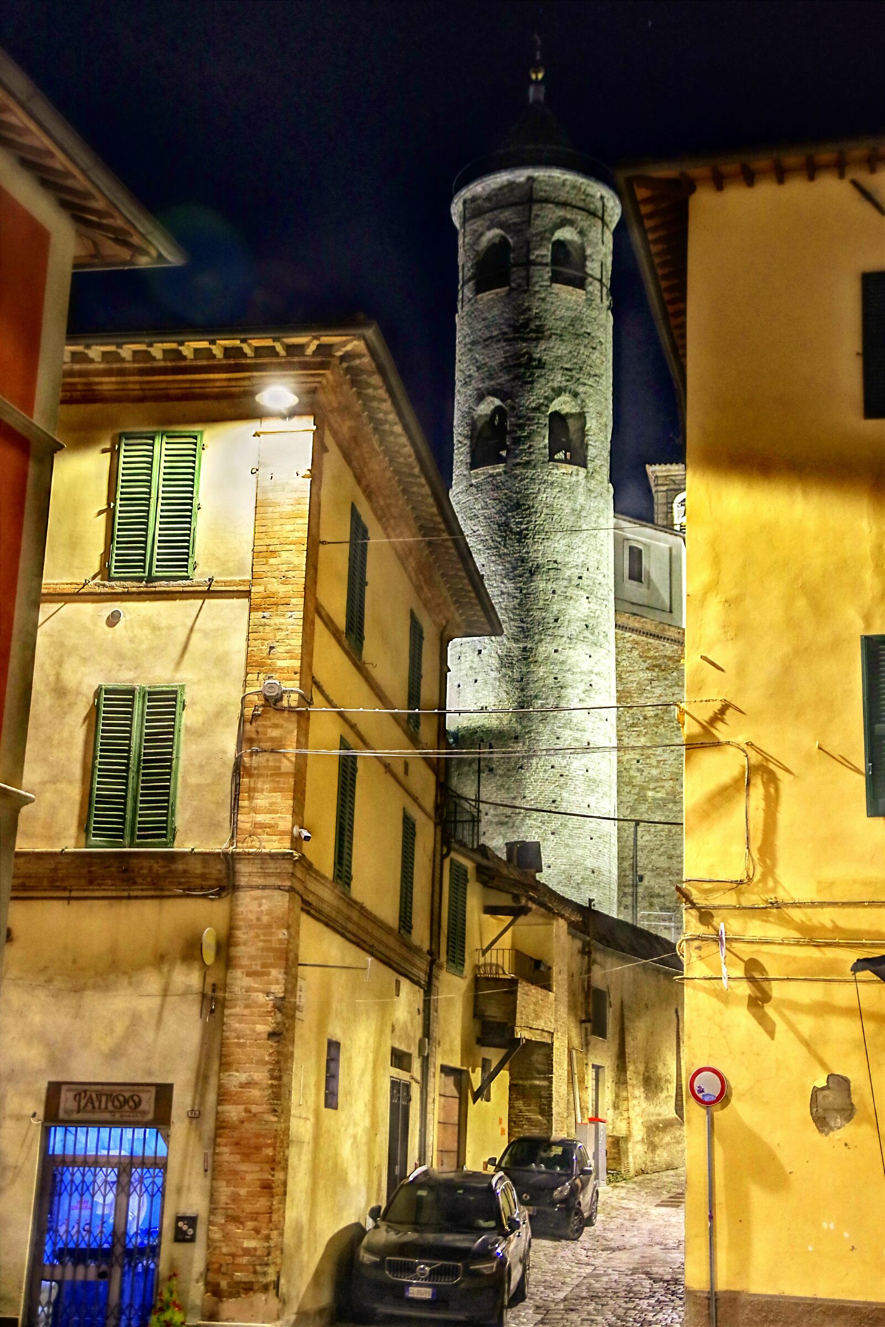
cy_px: 664
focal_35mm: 49
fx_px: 1807
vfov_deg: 40.3
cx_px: 442
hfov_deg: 27.5
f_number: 3.2
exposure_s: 1/25
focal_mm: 32.5
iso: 3200
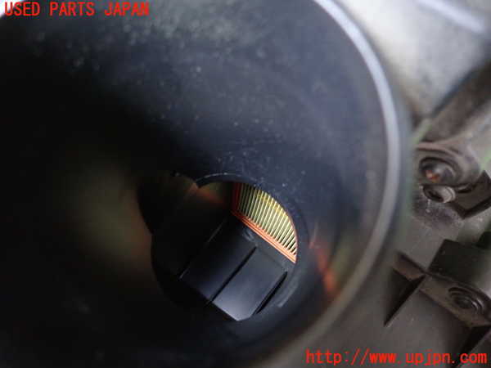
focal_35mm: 25
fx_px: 355
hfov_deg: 69.4
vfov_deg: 54.9
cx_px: 246
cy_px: 184
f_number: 2
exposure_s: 1/30
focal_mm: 4.5
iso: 800
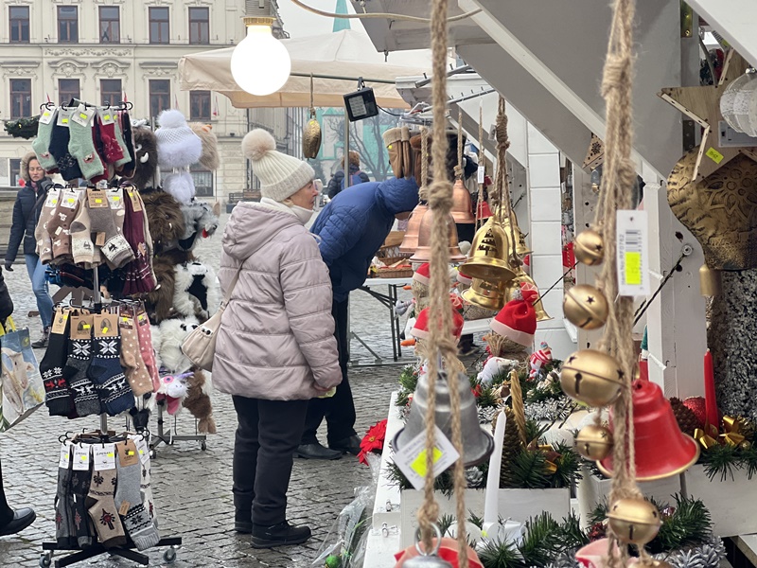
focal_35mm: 77
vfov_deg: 19.1
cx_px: 378
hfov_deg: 25.3
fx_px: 1684
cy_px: 284
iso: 80
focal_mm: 9
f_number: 2.8
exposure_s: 1/121
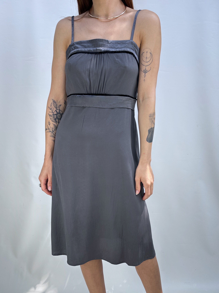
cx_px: 110
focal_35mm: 24
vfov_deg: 71.6
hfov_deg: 56.8
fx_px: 202
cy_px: 146
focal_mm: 6.86
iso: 80
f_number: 1.78
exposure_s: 1/630
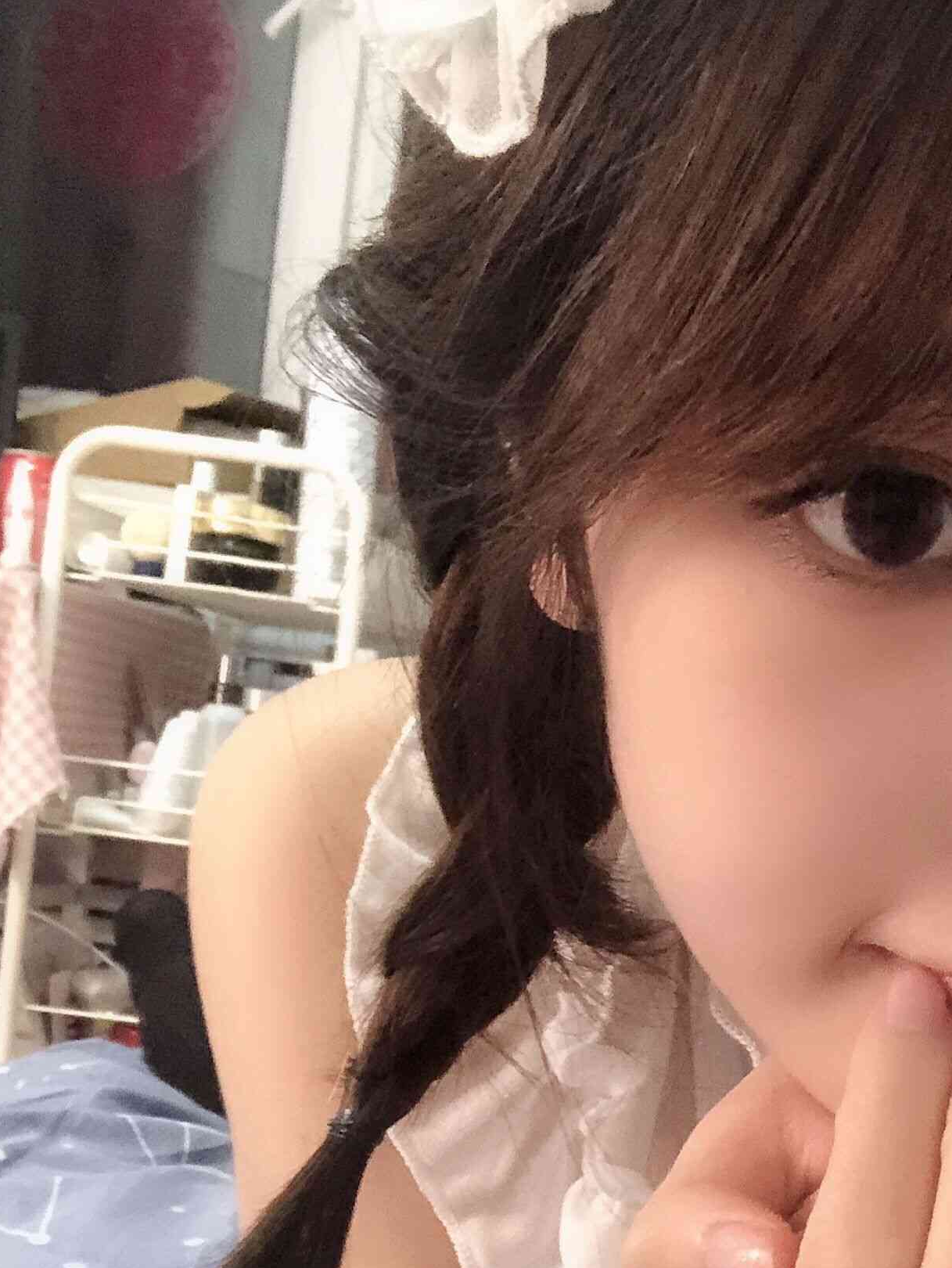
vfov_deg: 31.1
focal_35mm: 61
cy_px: 957
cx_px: 765
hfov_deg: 23.7
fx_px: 2234
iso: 160
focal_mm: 2.87
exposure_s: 1/15
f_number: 2.2
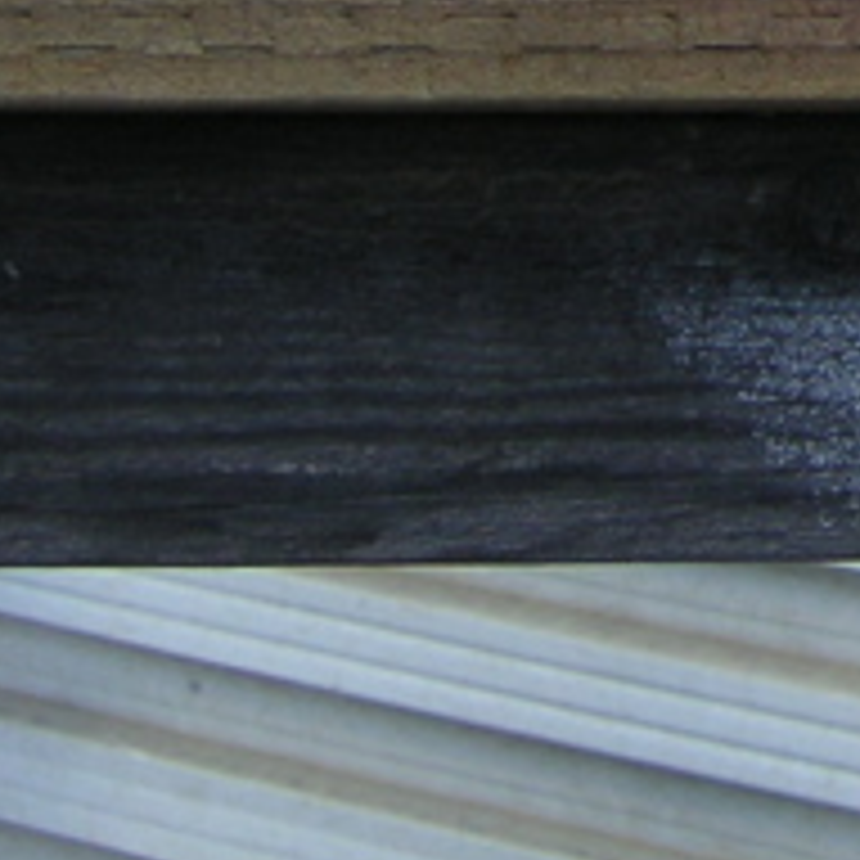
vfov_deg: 11.9
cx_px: 1117
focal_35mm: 141
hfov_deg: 12.0
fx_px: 3963
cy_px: -392
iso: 50
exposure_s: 1/45
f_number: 2.8
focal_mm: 6
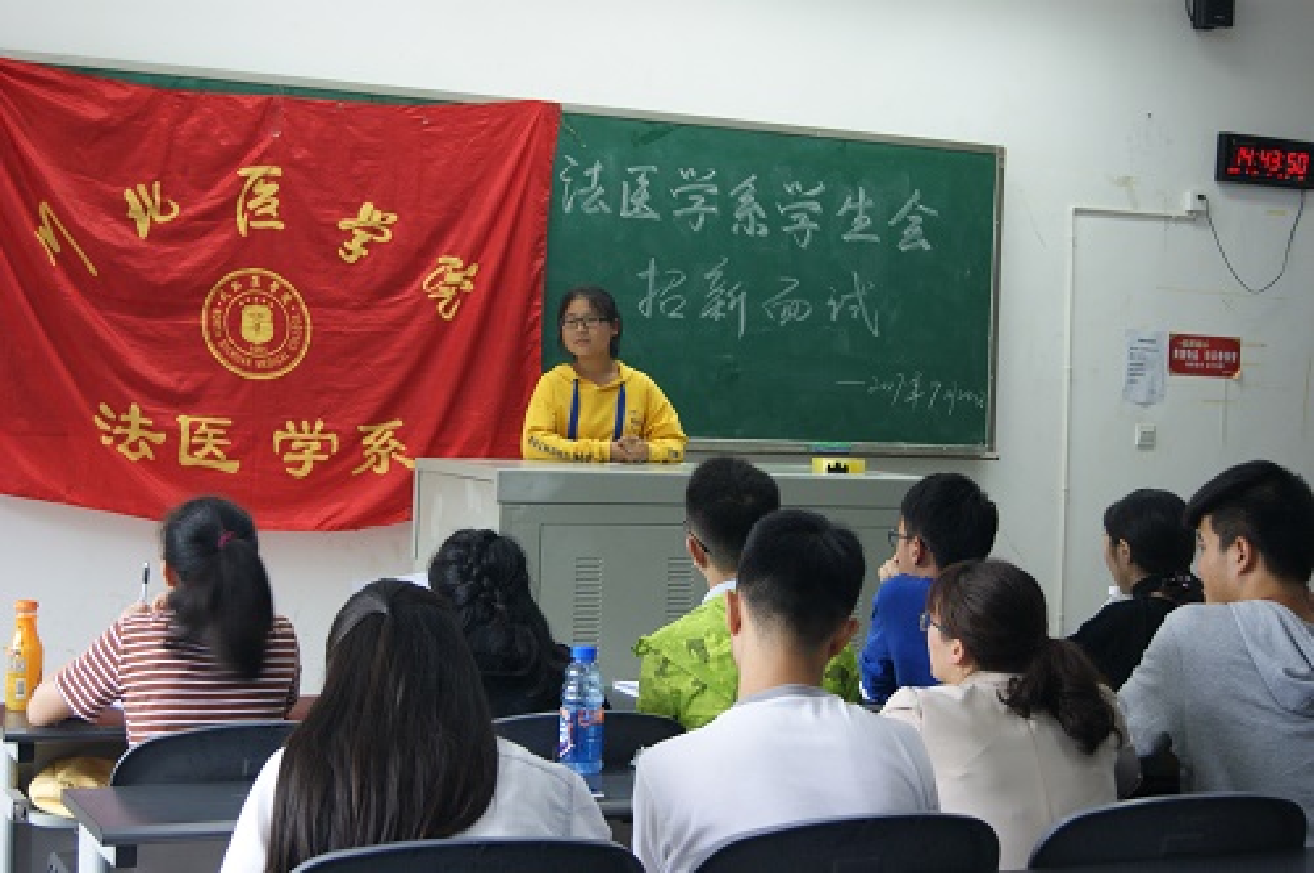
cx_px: 657
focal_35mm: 52
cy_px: 436
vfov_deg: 25.7
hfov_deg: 37.9
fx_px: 1914
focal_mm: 35
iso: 400
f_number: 5
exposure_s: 1/25
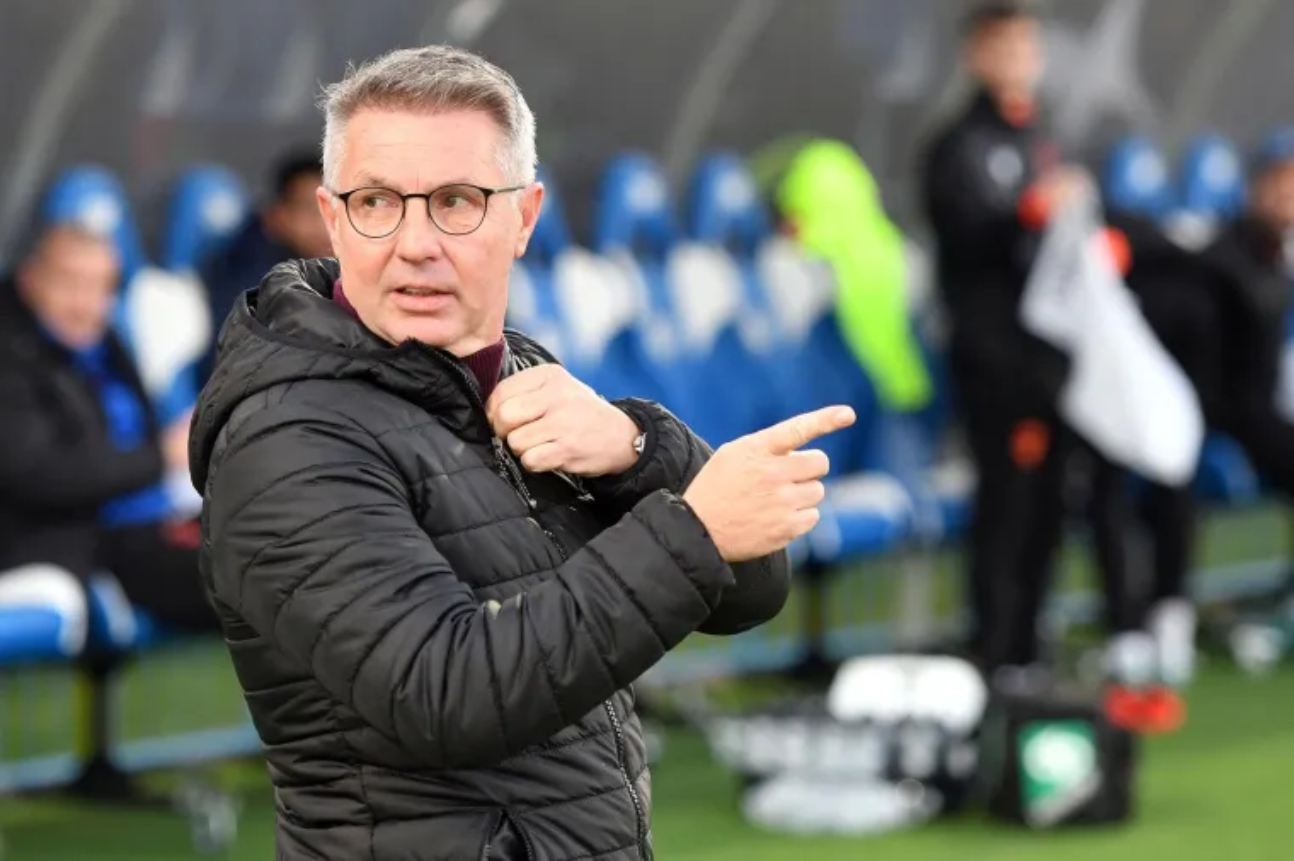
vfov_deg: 10.5
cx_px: 647
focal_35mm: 130
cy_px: 430
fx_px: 4671
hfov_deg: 15.8
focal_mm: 130
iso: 1000
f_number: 4
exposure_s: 1/500
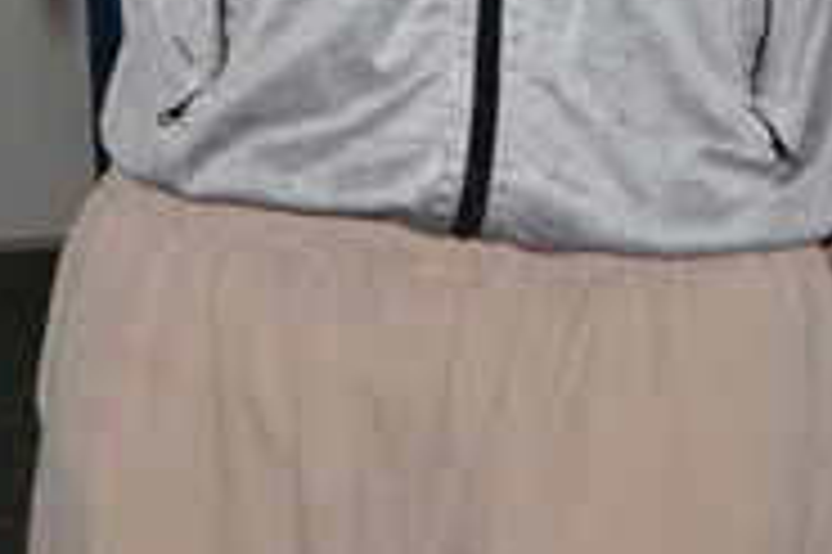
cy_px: -144
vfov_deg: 8.0
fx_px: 3902
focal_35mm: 169
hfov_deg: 12.1
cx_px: 717
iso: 1000
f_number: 5
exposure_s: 1/60
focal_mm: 18
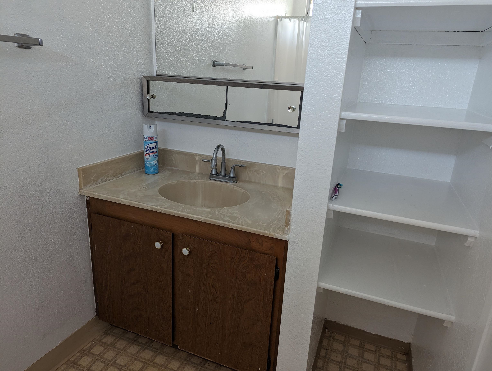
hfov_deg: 71.5
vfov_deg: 56.9
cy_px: 186
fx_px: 342
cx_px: 246
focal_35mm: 24
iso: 115
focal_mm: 6.81
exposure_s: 1/23.8
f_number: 1.85
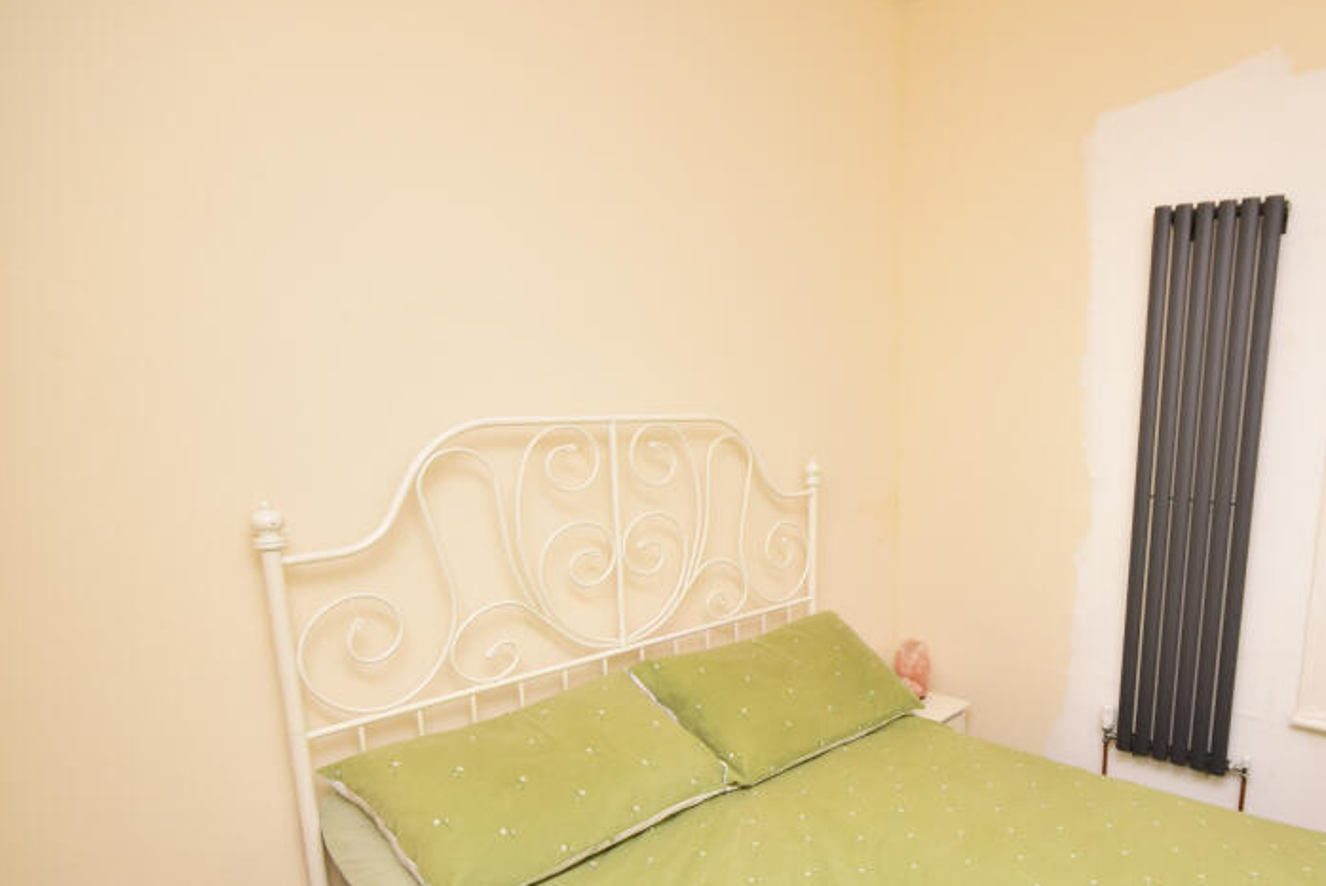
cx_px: 935
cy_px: 579
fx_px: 811
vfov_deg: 56.2
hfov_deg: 74.8
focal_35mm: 22
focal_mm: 10
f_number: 10
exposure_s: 1/60
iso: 250
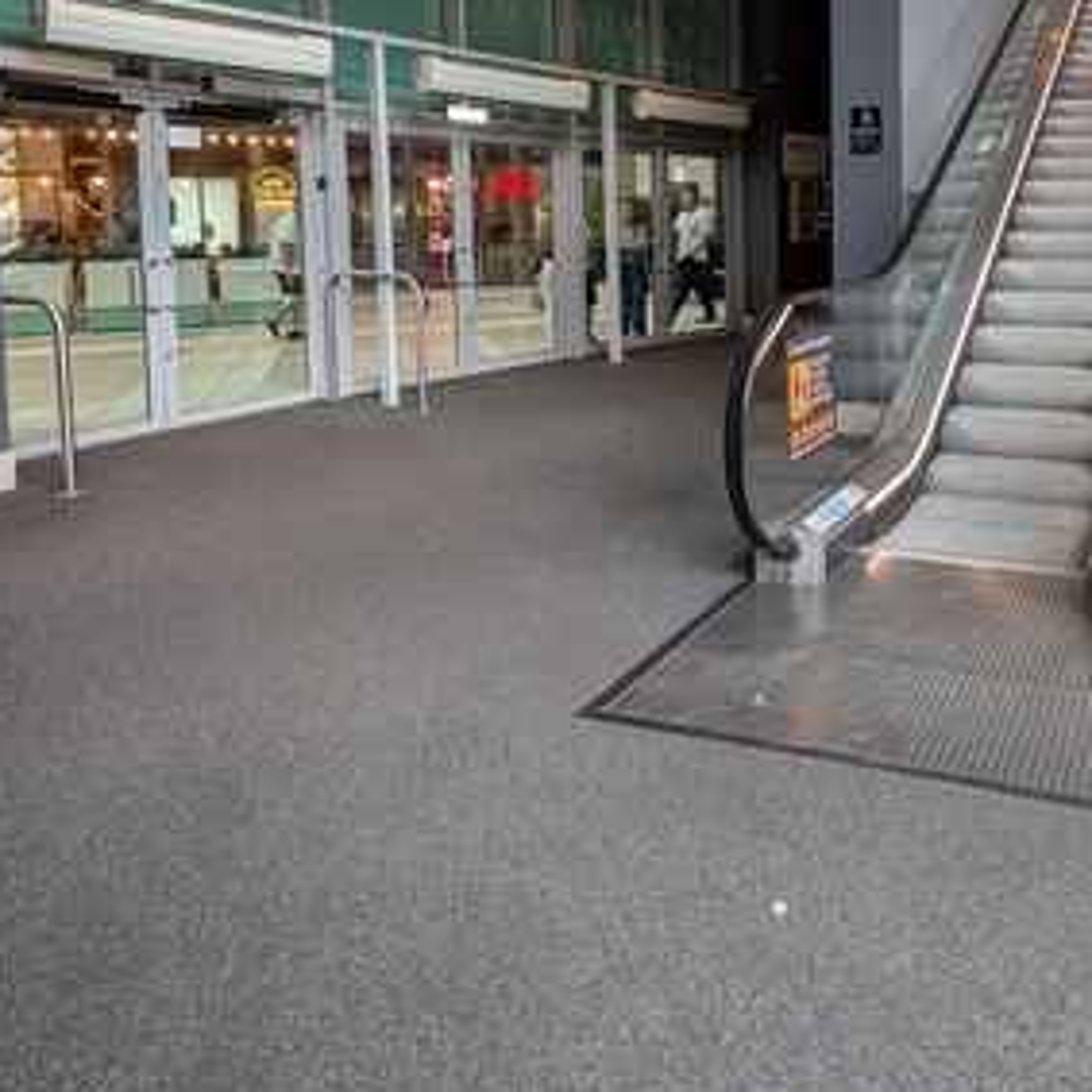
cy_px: 274
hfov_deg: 58.6
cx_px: 915
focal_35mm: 24
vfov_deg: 61.4
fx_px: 857
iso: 158
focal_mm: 2.23
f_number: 1.95
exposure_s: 1/138
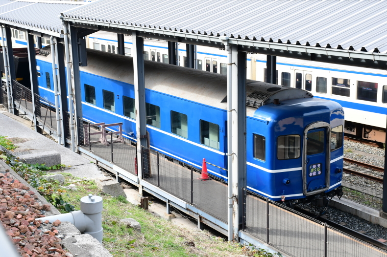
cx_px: 194
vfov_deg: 22.6
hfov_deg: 33.4
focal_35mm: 60
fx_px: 645
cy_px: 128
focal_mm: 40
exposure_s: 1/125
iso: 320
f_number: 8
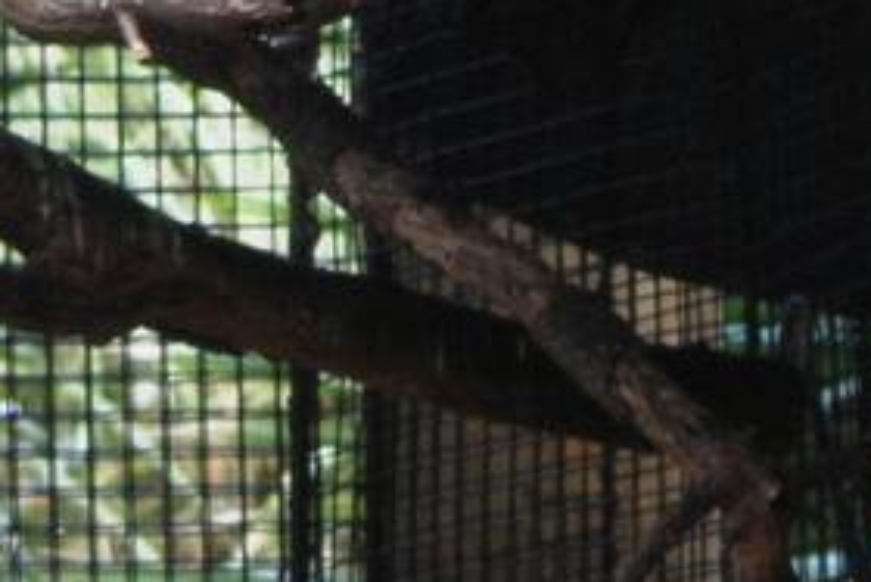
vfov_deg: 2.3
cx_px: 317
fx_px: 14524
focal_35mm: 600
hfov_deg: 3.4
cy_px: -876
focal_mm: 70
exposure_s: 1/160
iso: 400
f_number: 4
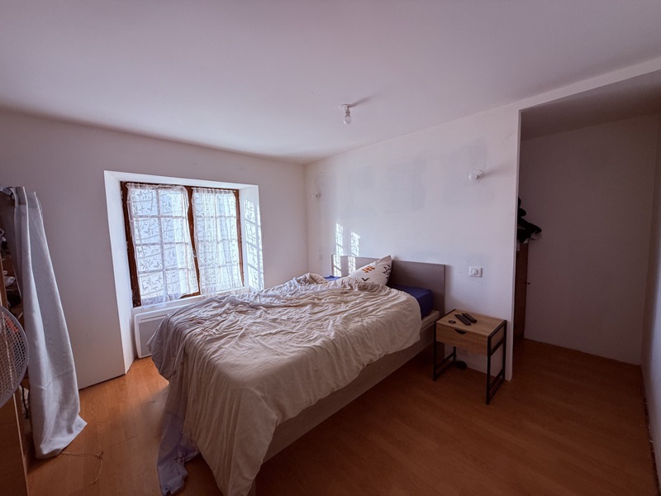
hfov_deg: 102.1
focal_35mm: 14
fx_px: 267
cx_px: 330
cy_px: 248
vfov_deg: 85.7
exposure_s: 1/134
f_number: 2.2
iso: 50
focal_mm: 2.22
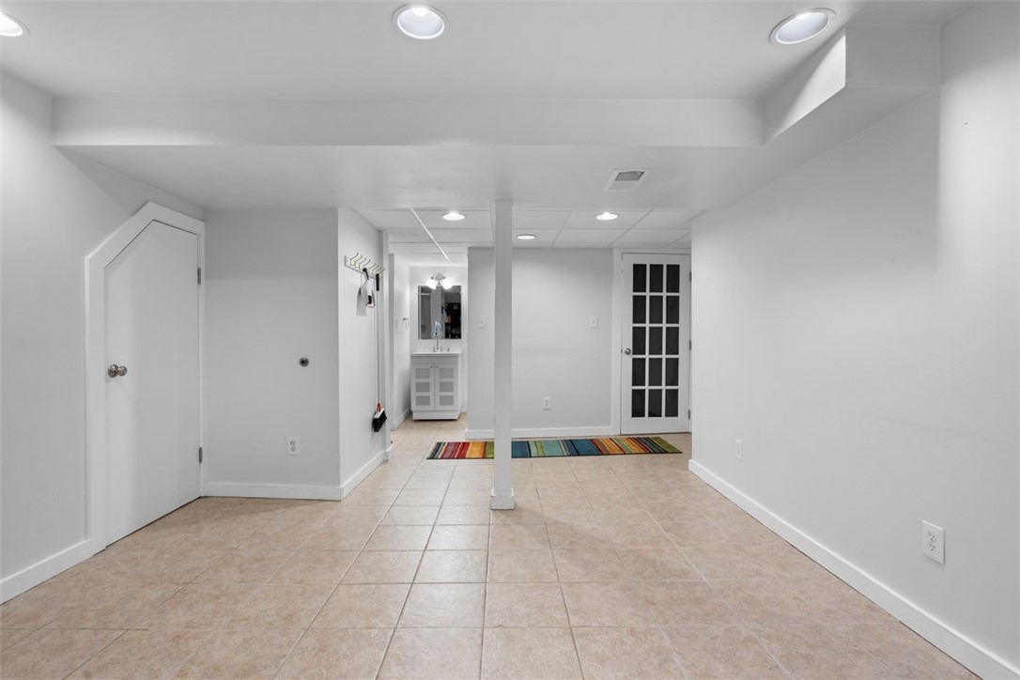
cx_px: 510
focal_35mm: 16
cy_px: 340
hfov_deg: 96.7
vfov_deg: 73.7
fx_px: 453
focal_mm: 16
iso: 400
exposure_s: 1/3
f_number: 8
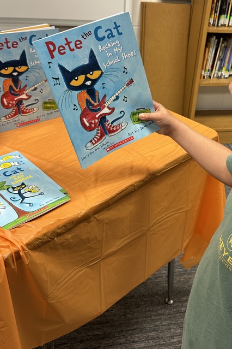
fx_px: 387
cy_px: 132
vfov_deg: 48.0
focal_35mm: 40
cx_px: 154
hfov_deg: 33.1
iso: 160
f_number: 1.78
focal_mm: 6.86
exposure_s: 1/60
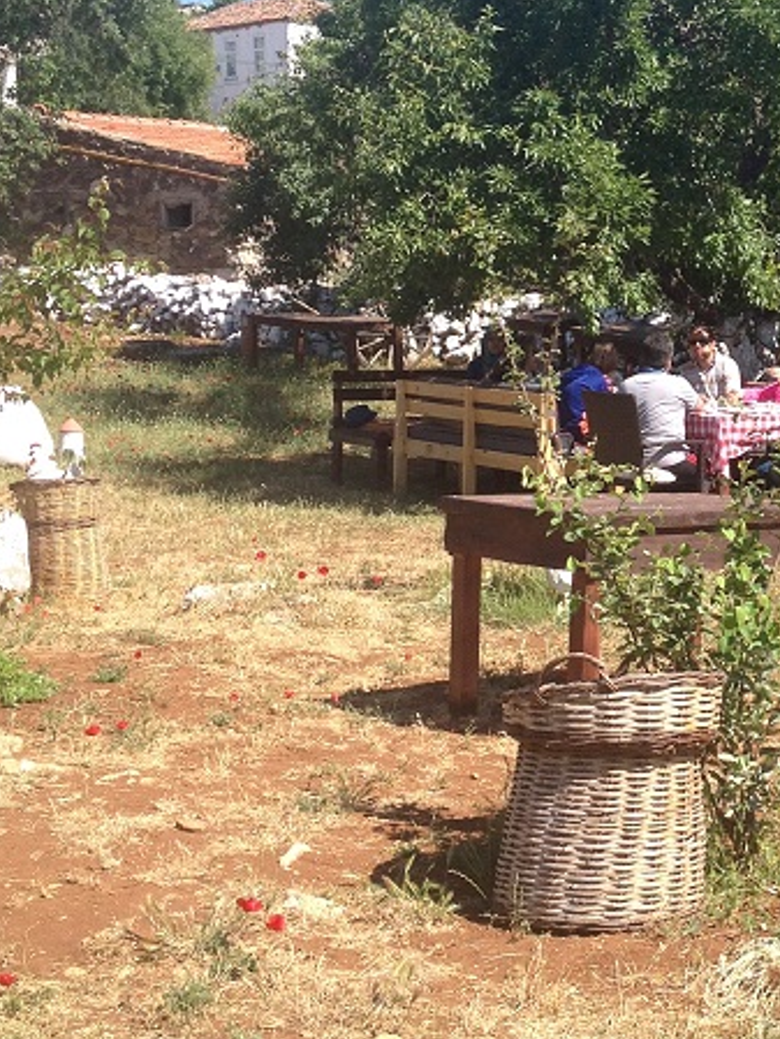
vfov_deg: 24.9
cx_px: 741
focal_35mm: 78
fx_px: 2342
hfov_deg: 18.5
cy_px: 377
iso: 50
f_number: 2.4
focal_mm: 4.28
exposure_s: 1/968
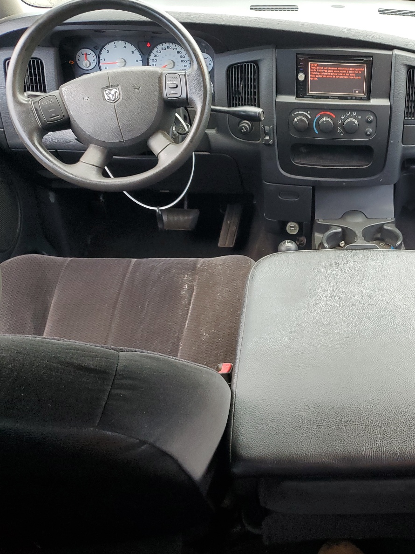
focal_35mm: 35
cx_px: 343
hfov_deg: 38.8
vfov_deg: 52.6
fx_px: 560
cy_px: 276
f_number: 1.5
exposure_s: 1/120
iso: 84
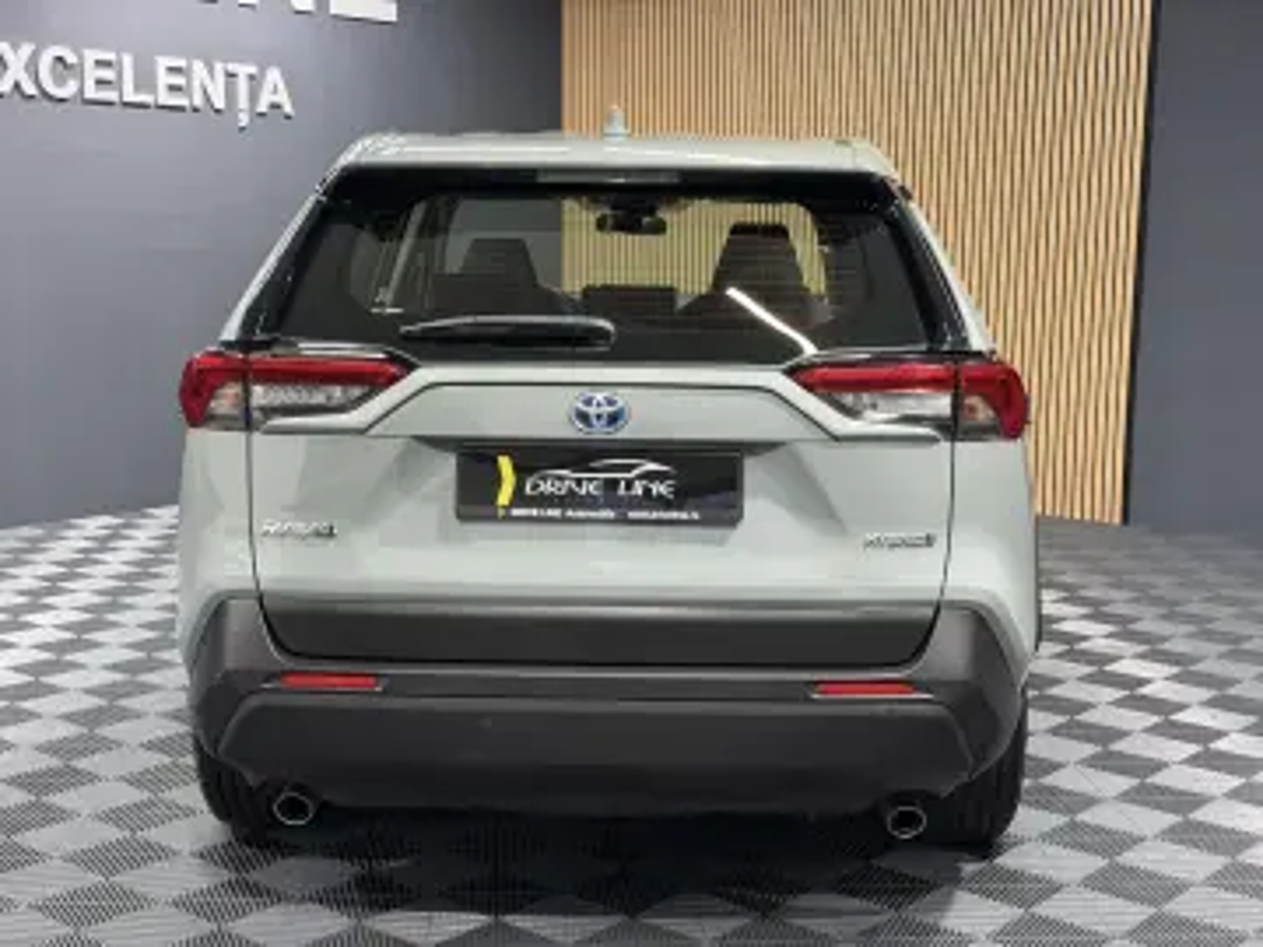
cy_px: 474
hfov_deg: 39.7
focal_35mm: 48
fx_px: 1751
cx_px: 632
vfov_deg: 30.3
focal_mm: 6.76
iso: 160
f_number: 1.78
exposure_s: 1/50
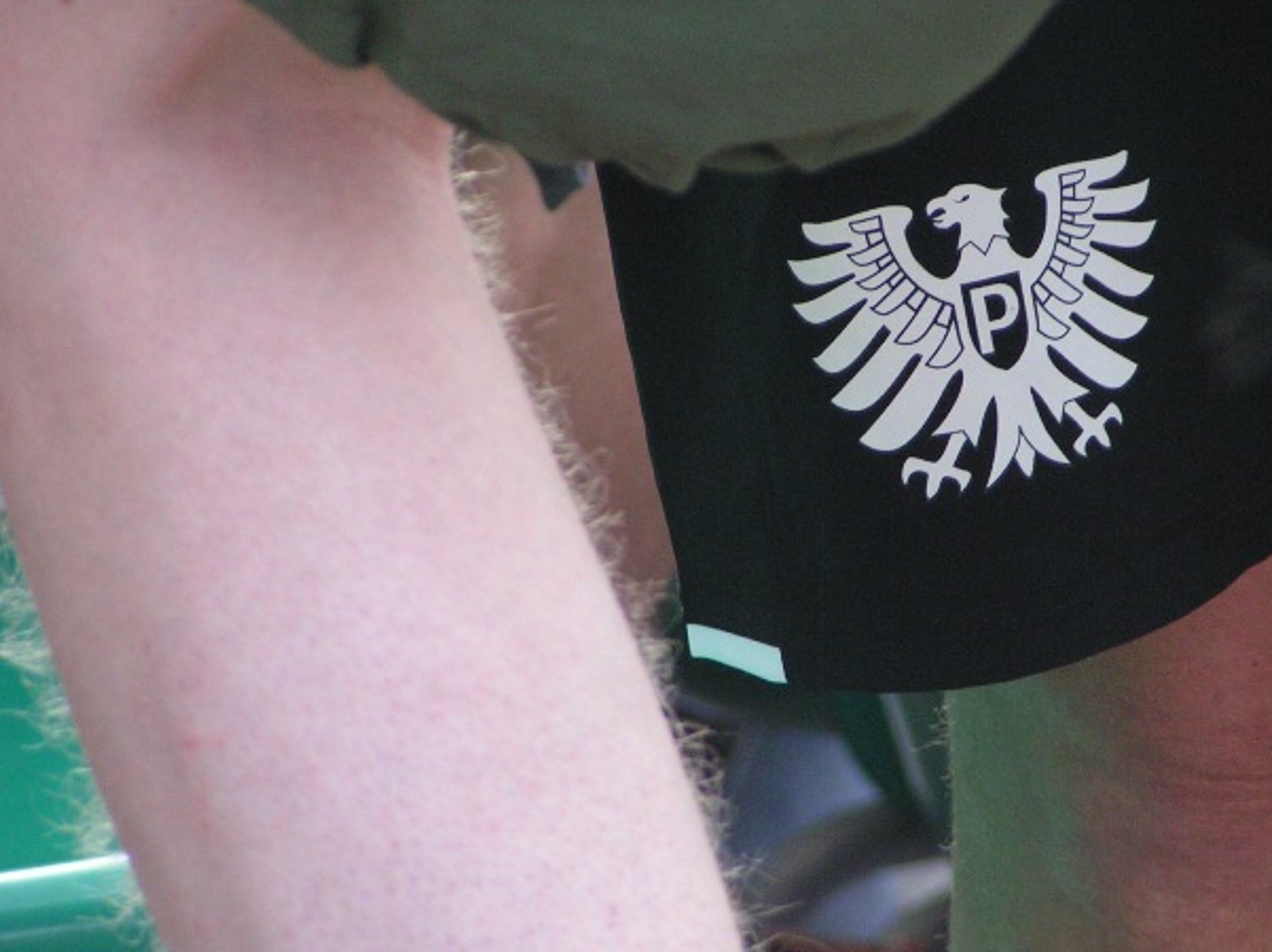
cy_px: 402
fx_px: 13845
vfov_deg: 3.9
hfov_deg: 5.3
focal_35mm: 377
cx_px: 823
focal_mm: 43.3
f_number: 3.5
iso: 200
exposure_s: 1/160
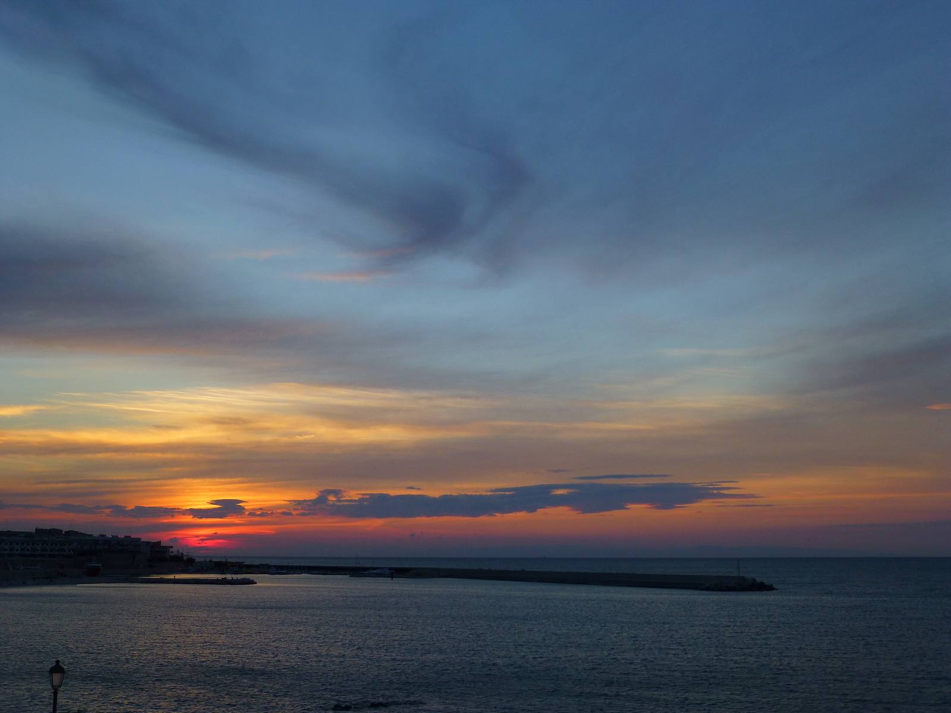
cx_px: 476
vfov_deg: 35.1
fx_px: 1126
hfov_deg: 45.8
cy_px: 356
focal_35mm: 41
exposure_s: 1/160
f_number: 3.8
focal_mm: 7.4
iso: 100
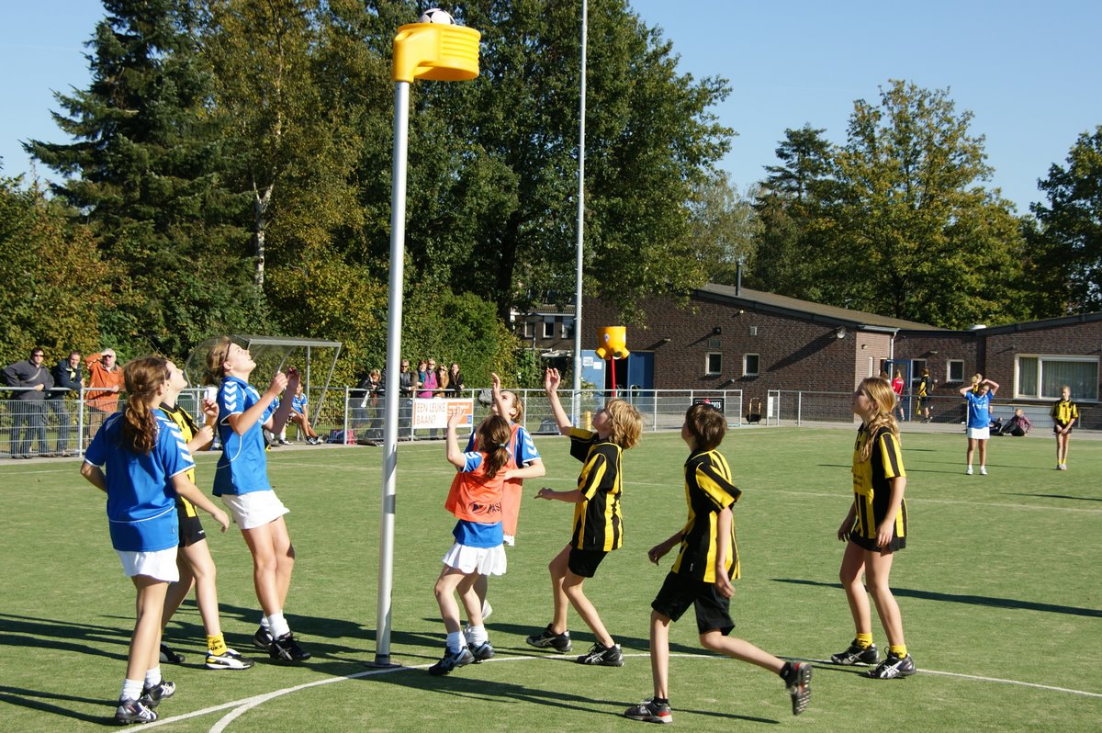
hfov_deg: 37.9
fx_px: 1606
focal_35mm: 52
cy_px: 366
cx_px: 551
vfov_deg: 25.7
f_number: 5.6
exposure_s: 1/400
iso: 100
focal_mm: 35
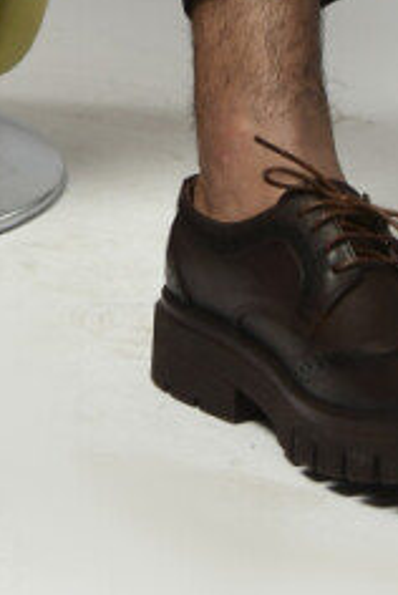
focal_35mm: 203
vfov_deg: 9.4
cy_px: -623
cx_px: -270
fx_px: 3356
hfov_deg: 6.7
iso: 400
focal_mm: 40
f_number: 5.6
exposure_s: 1/125
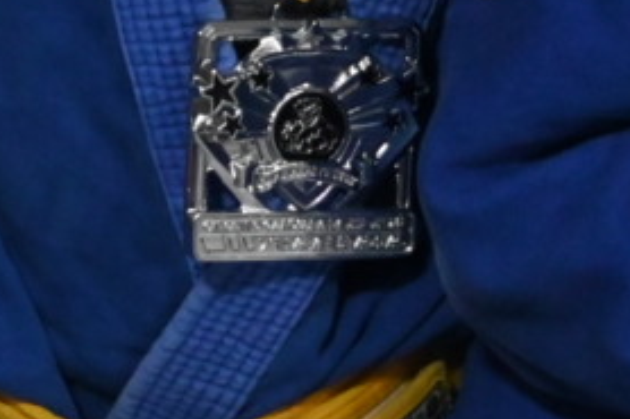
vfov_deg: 6.7
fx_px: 3480
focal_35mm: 199
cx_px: -995
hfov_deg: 9.1
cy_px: -445
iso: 3200
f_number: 3.8
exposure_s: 1/80
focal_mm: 24
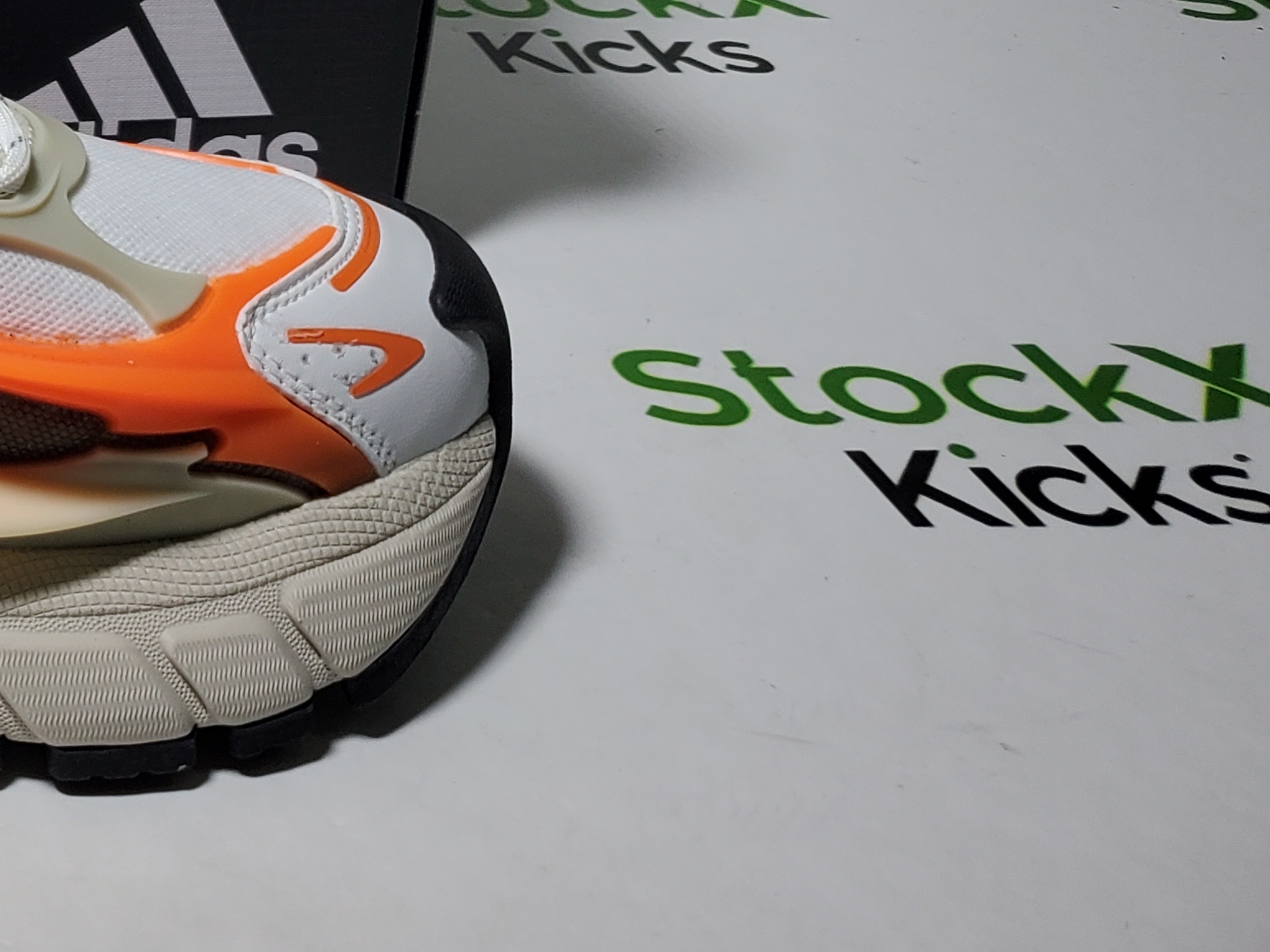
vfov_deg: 20.3
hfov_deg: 24.8
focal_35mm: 68
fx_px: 2494
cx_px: -377
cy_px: -166
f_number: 1.5
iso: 50
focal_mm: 4.3
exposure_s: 1/488
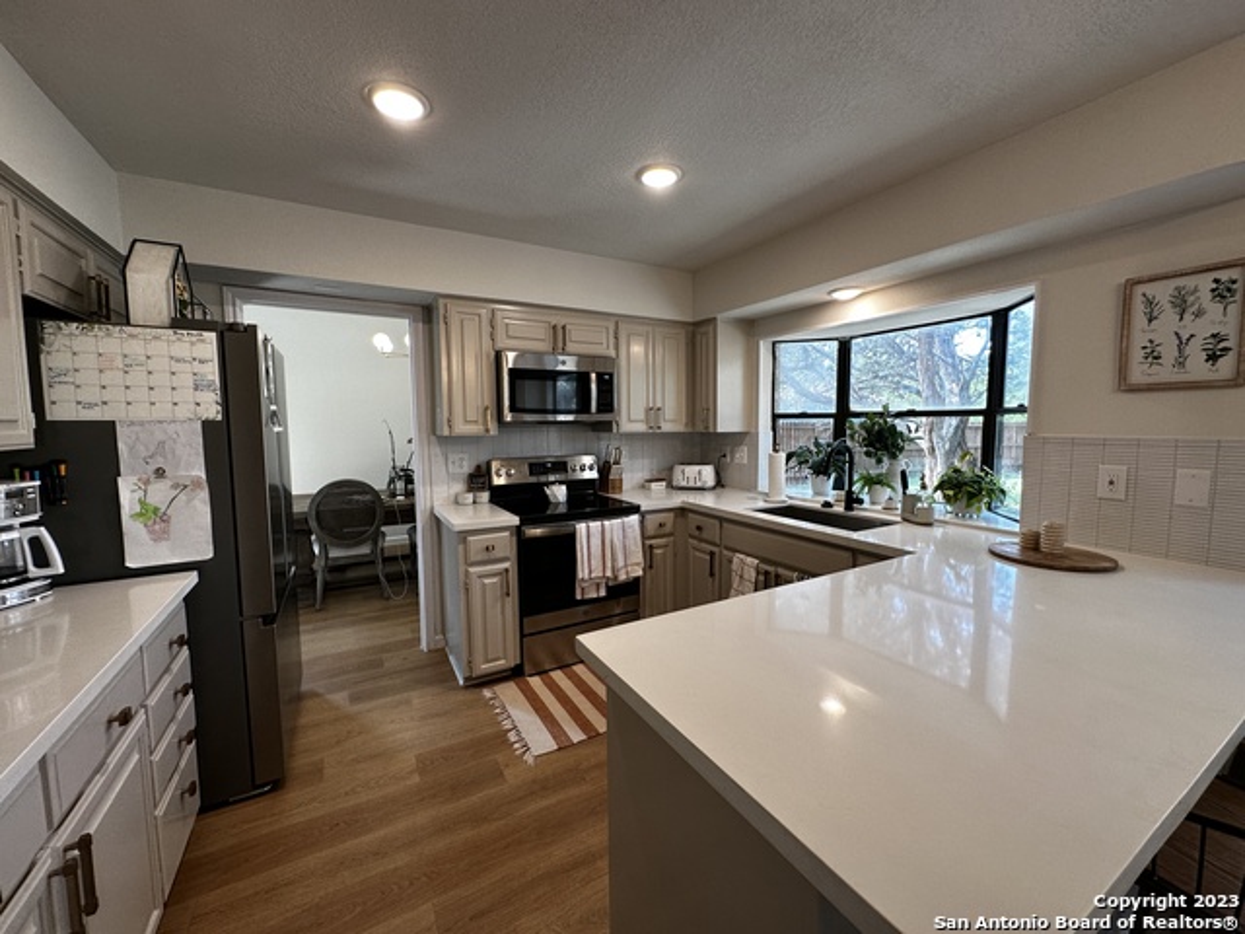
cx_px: 622
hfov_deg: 102.1
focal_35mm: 14
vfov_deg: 85.7
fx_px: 504
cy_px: 467
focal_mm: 2.22
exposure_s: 1/120
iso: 125
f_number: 2.2
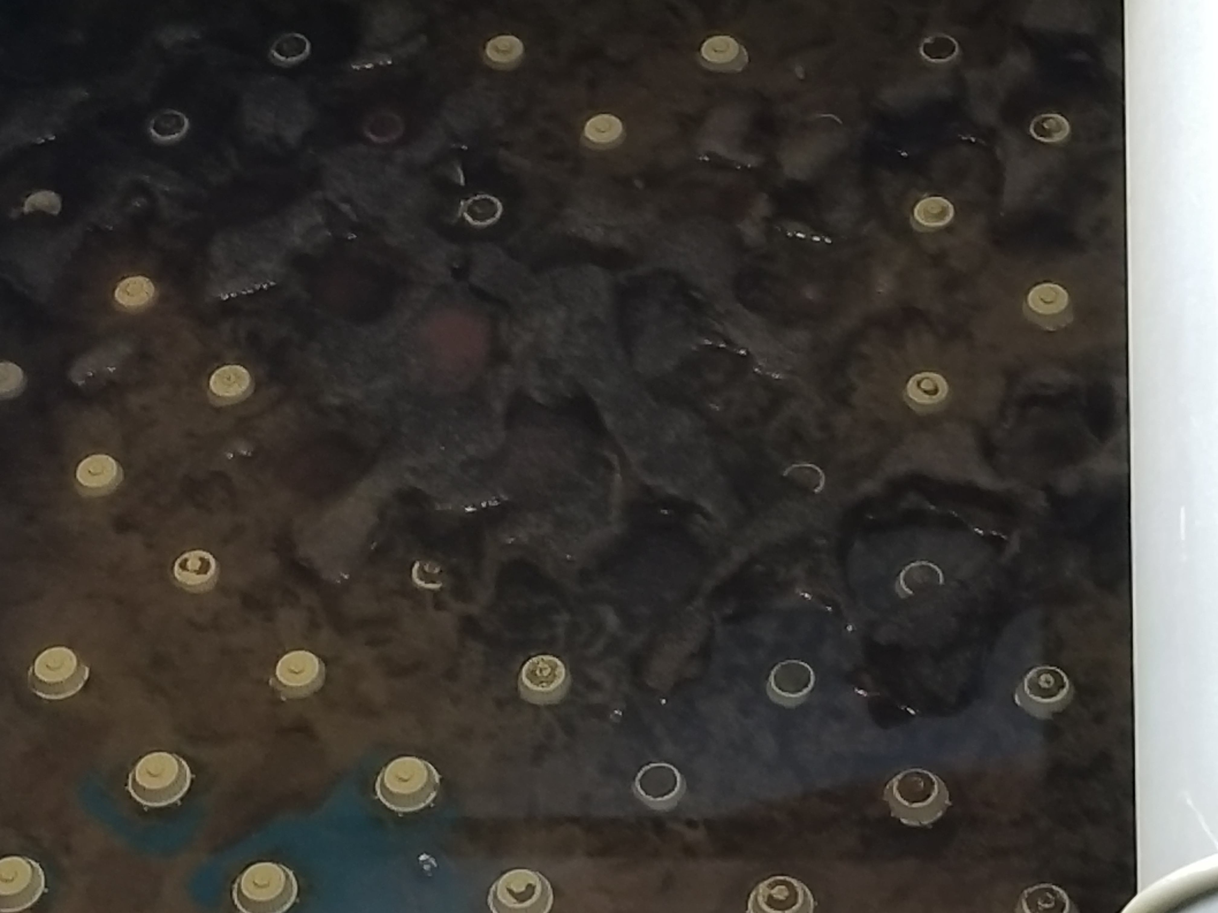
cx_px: 609
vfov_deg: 53.1
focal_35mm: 26
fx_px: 915
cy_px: 456
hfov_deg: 67.3
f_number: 1.7
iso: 160
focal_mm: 4.25
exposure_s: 1/30
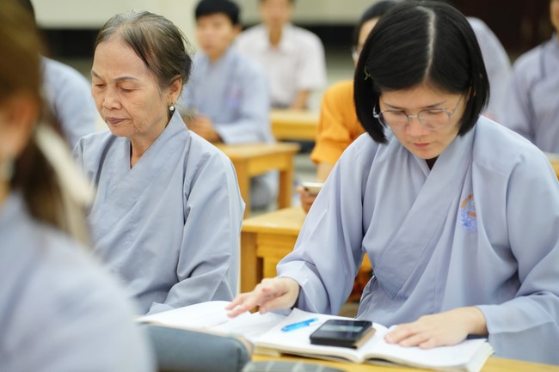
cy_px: 186
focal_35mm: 106
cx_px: 280
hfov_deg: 19.3
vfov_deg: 12.9
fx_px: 1645
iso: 5000
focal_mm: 106
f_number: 3.2
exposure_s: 1/250
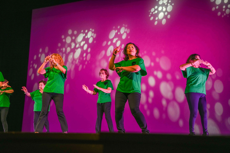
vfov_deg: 27.0
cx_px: 115
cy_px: 76
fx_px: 319
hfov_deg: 39.6
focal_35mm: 50
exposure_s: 1/320
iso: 500
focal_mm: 50
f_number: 2.2
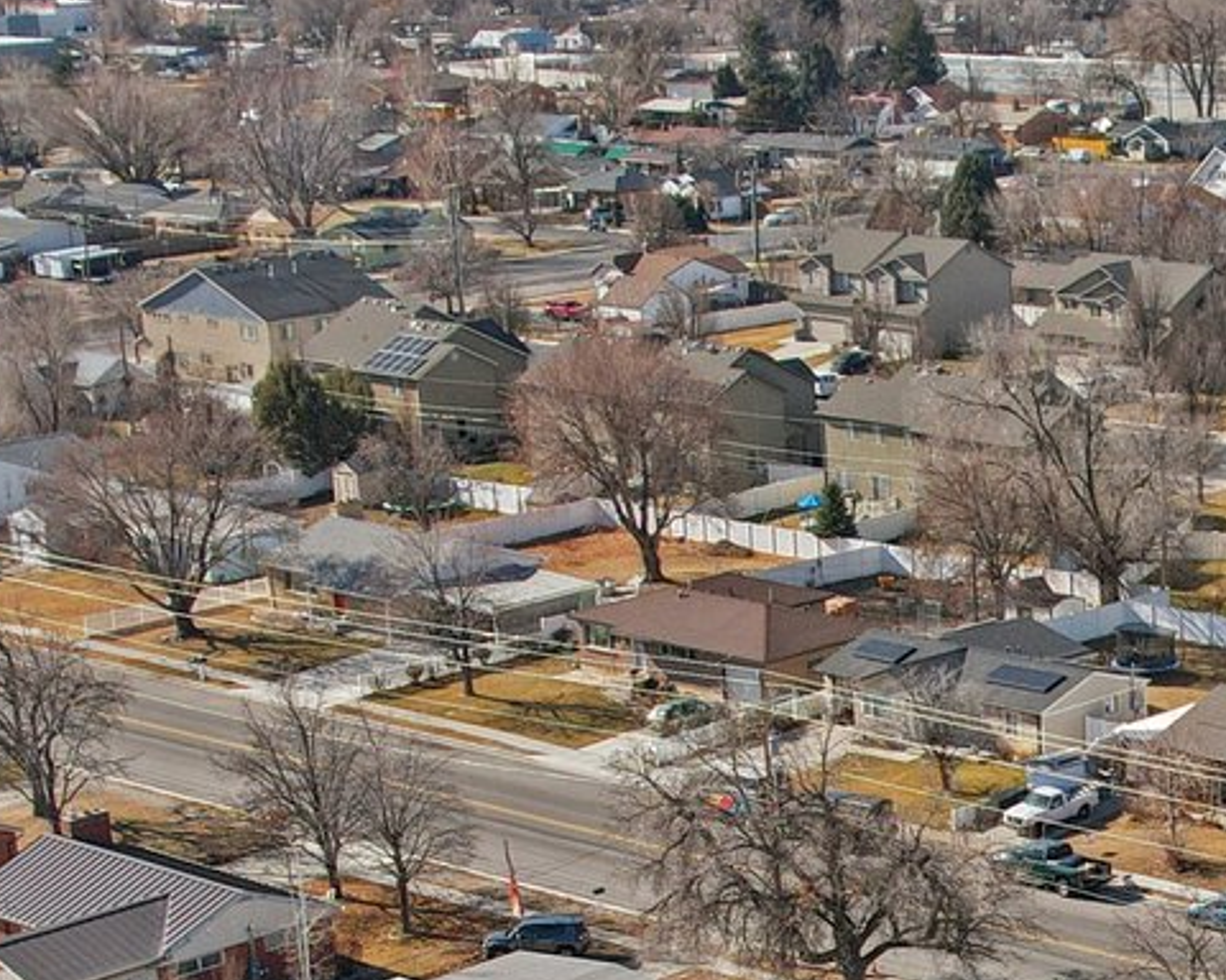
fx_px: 3193
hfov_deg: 20.6
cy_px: 981
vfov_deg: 17.1
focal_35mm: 88
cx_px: 1392
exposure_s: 1/90
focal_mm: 8.4
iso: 140
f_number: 2.8
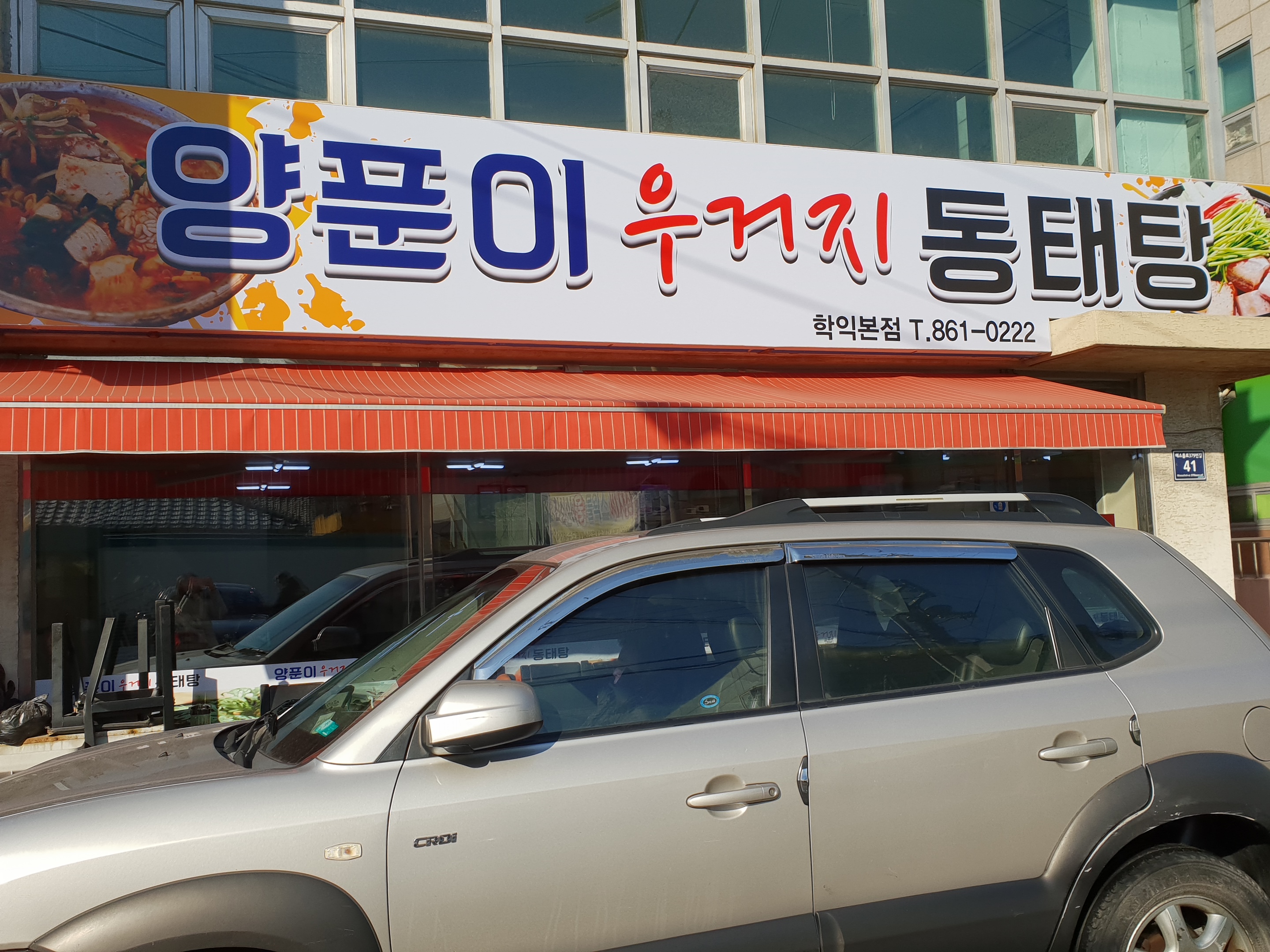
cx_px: 635
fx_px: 954
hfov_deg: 67.3
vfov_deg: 53.1
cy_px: 476
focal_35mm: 26
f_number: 2.4
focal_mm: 4.3
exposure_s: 1/1695
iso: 50
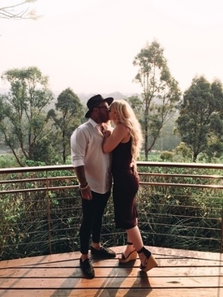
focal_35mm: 29
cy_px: 148
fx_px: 249
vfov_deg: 61.6
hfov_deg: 48.3
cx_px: 112
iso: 32
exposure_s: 1/520
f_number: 2.2
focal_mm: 4.15
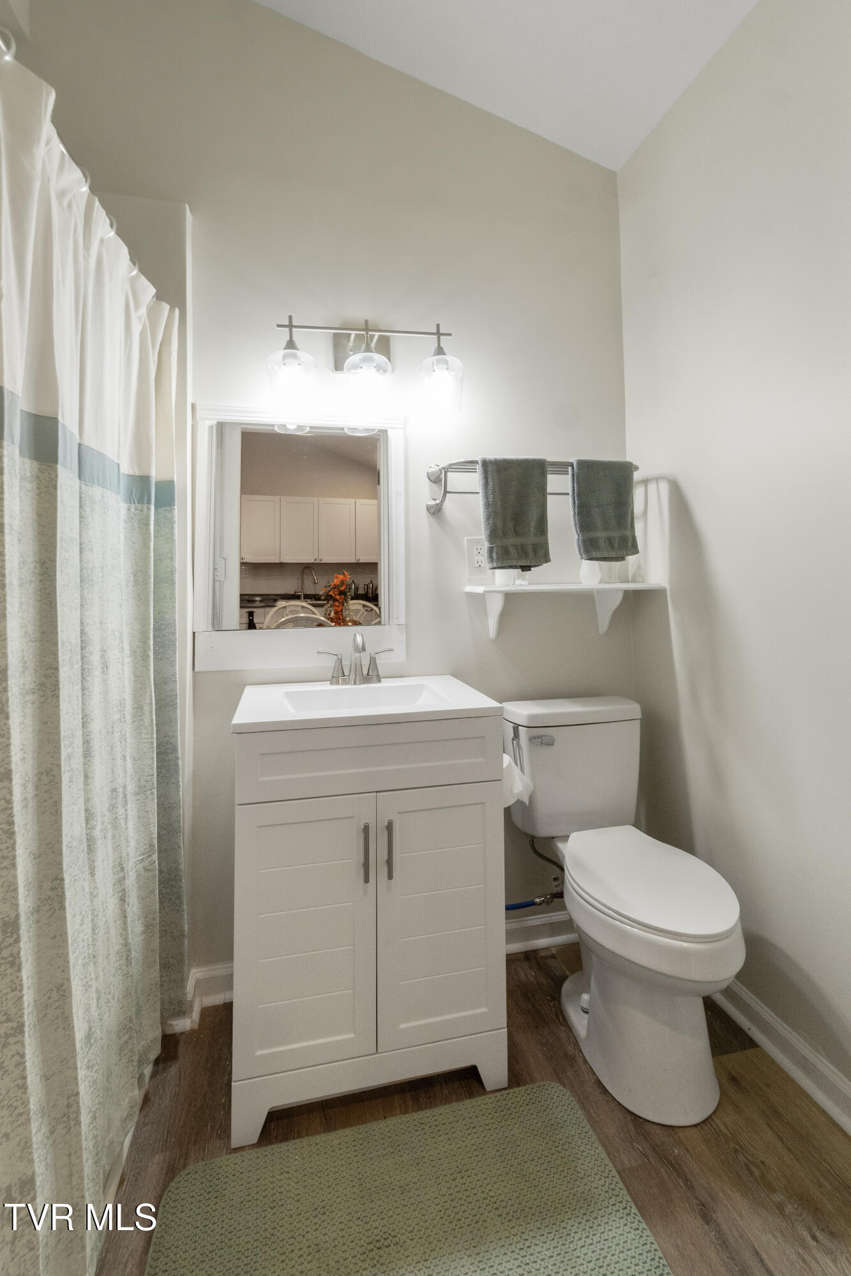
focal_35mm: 15
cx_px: 426
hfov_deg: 77.3
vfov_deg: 100.4
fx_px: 532
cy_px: 638
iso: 800
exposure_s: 1/30
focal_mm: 10
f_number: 8
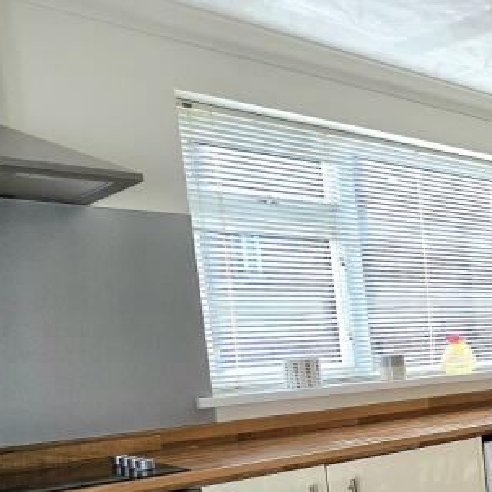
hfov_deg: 27.4
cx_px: 759
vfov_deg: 41.1
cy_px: 389
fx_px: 627
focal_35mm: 39
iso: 50
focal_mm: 2.2
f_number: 2.2
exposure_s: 1/435
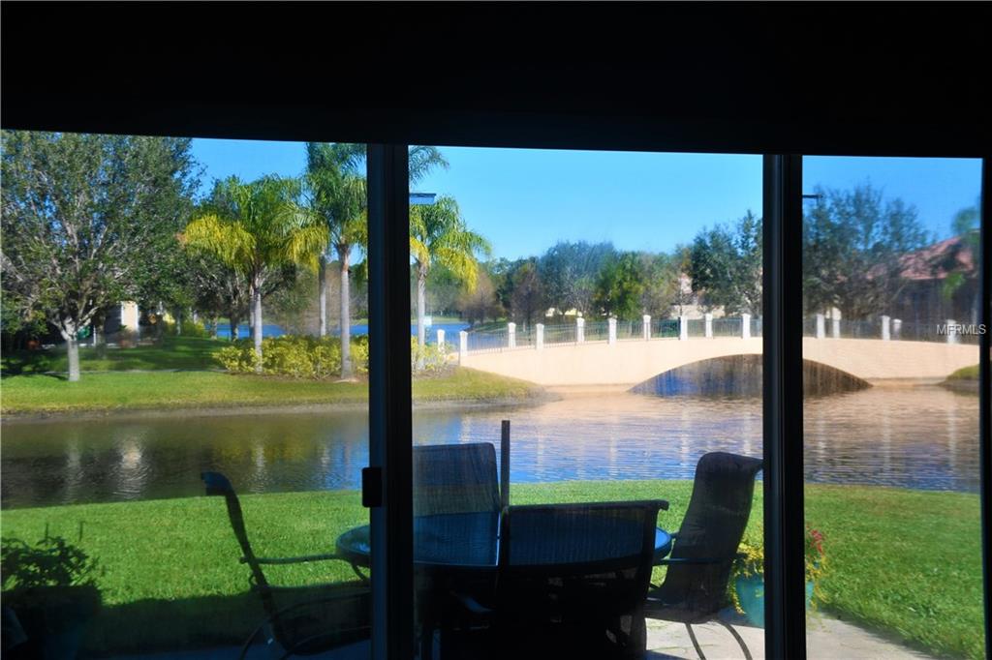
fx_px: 1322
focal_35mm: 48
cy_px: 330
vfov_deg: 28.1
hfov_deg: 41.1
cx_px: 496
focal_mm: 32
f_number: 9
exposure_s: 1/320
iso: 100
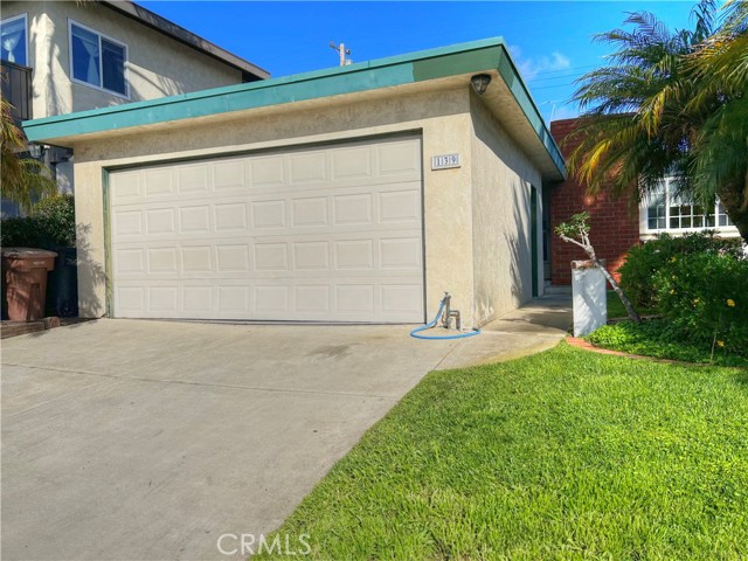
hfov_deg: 67.3
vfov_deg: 53.1
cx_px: 374
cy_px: 280
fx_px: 562
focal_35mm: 26
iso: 50
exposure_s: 1/11364
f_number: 1.5
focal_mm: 5.7
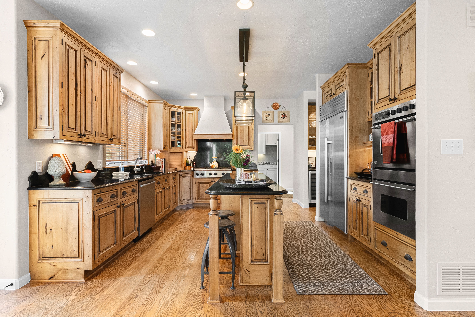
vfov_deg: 64.6
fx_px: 251
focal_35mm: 19
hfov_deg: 86.9
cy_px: 158
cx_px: 238
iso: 640
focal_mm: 19
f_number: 9
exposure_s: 2
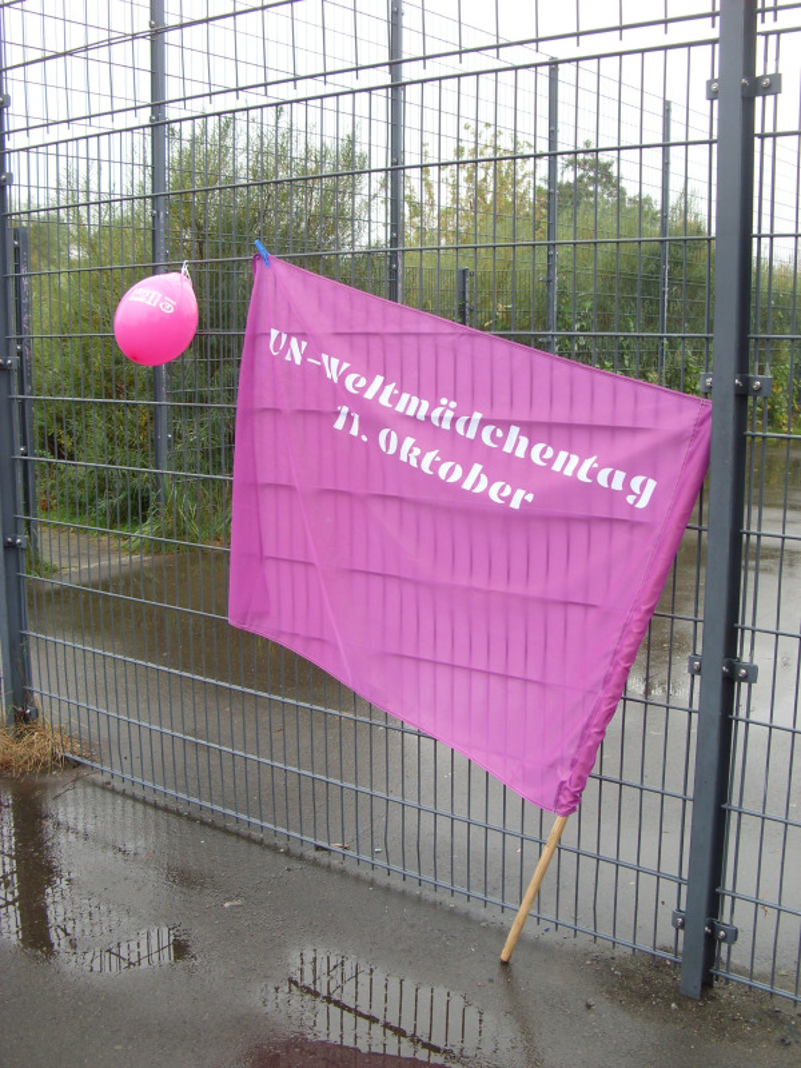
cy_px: 534
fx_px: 1172
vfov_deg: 49.0
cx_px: 400
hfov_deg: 37.7
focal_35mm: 38
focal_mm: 6.3
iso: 50
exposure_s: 1/88
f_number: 2.8
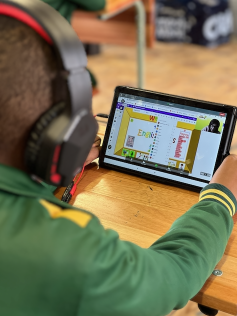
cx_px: 118
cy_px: 158
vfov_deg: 25.0
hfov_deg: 18.9
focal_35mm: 78
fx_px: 712
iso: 200
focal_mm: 9
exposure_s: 1/40
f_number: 2.8
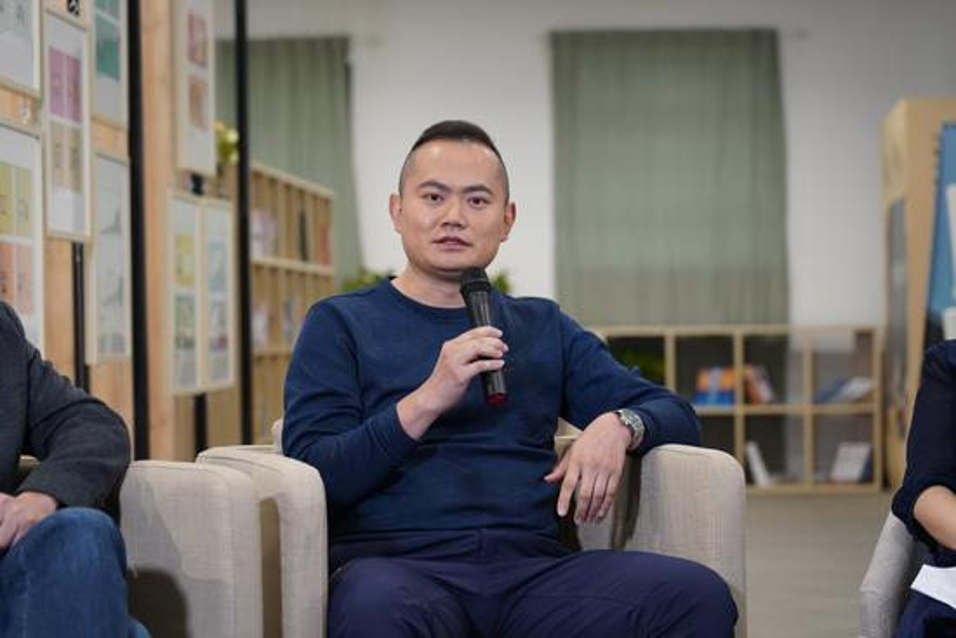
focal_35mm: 105
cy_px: 319
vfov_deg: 13.0
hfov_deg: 19.5
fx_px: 2789
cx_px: 478
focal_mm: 105
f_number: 4
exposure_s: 1/125
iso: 2500
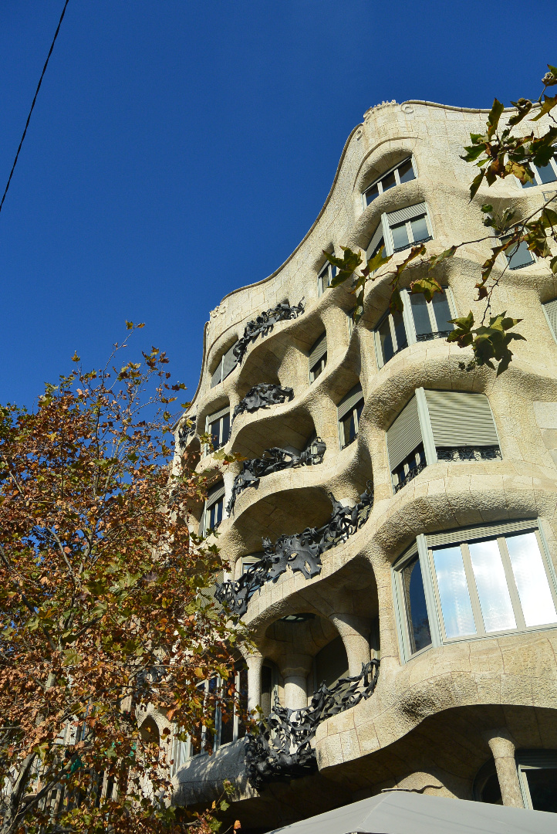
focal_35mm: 29
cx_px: 278
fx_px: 672
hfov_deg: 45.0
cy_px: 417
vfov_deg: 63.6
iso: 100
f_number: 5
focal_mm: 11
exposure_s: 1/1000
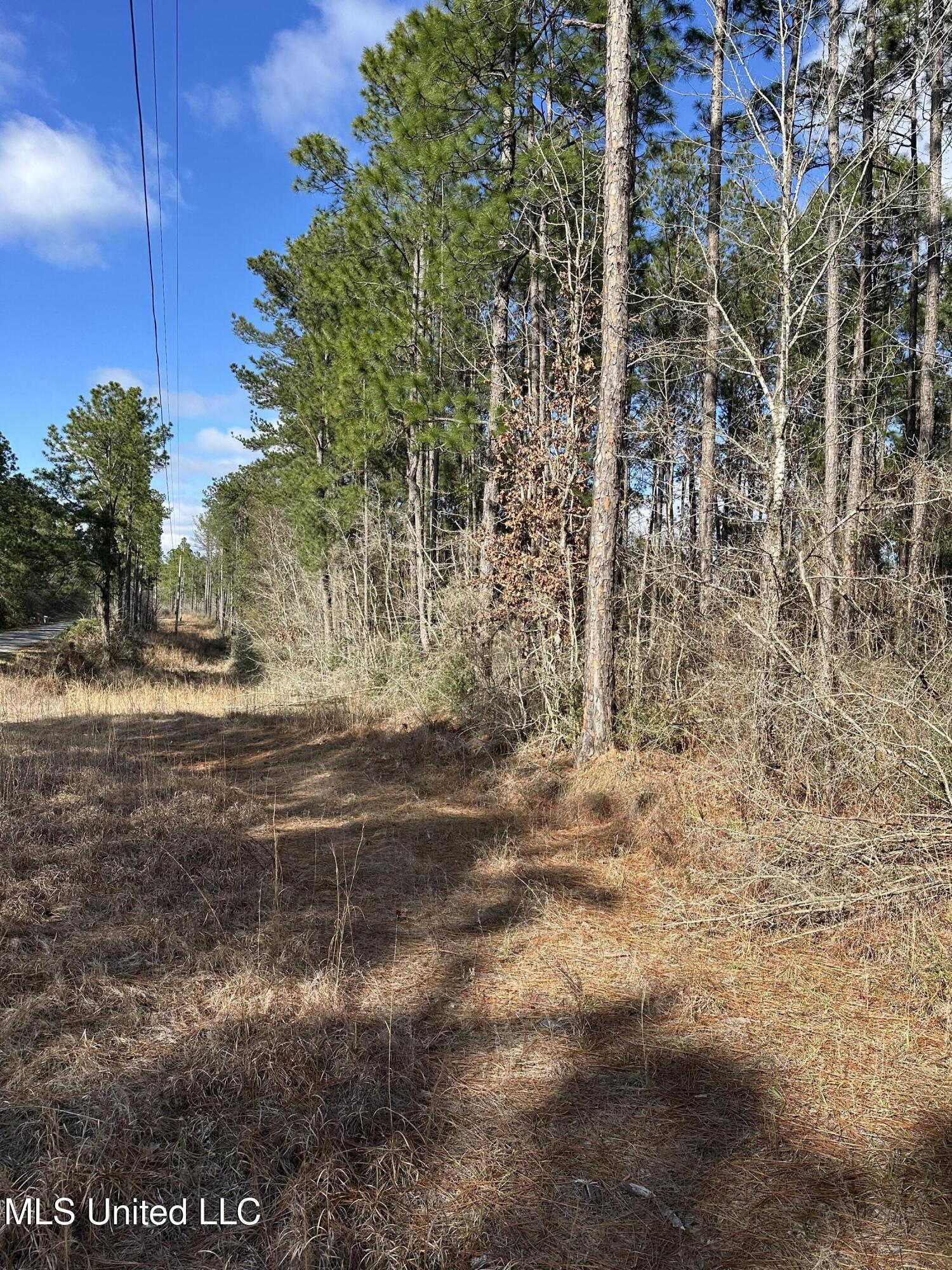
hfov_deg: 56.8
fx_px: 880
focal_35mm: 24
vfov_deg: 71.6
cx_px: 476
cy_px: 635
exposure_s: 1/2299
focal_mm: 6.86
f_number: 1.78
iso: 80
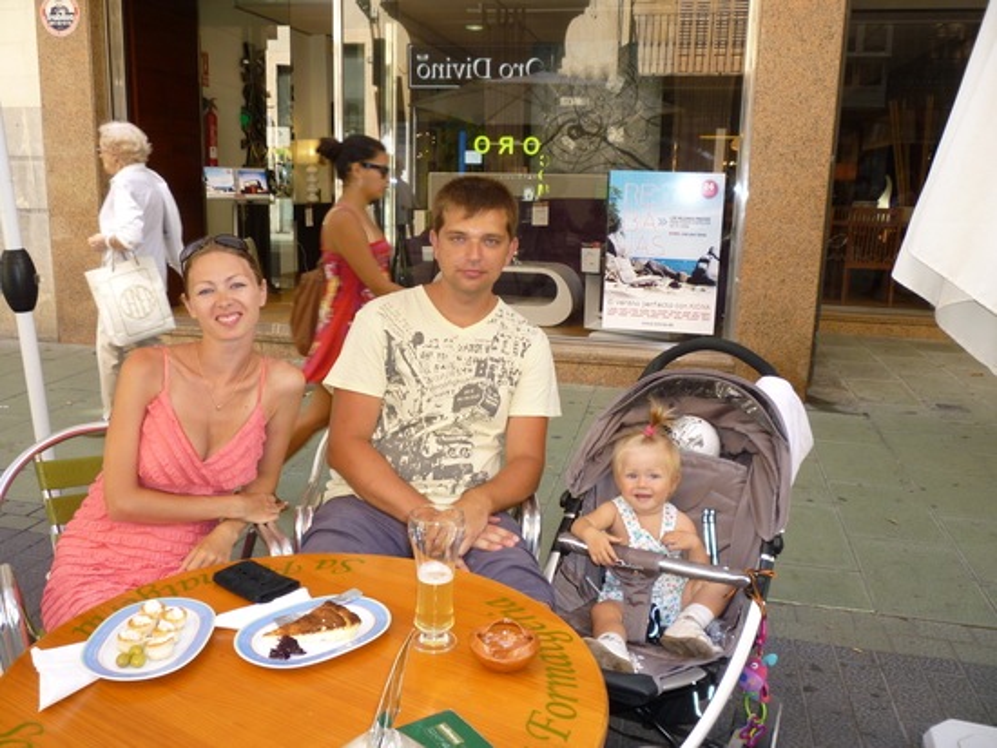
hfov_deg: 61.6
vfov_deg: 48.3
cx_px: 498
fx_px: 836
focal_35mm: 29
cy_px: 374
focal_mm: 5.2
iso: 100
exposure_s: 1/80
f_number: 3.3
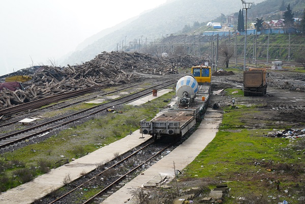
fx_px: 593
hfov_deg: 28.8
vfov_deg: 19.5
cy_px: 102
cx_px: 152
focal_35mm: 70
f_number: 8
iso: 100
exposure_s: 1/160
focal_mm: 70
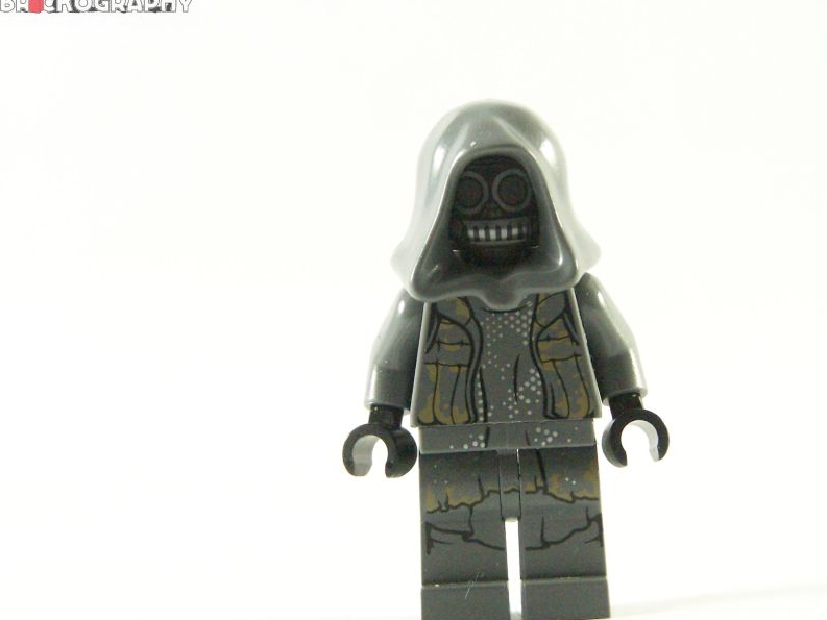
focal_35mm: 151
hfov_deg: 13.1
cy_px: 348
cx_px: 515
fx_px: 3608
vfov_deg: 9.8
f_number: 3.6
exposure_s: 1/60
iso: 400
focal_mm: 19.4
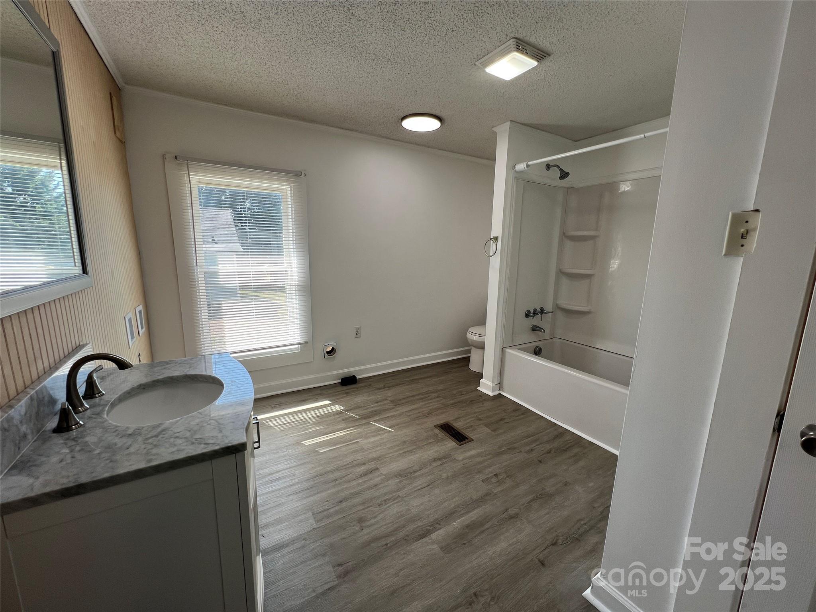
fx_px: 306
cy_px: 306
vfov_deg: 89.9
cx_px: 408
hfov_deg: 106.2
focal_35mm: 13
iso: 40
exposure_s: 1/120
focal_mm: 1.57
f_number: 1.8
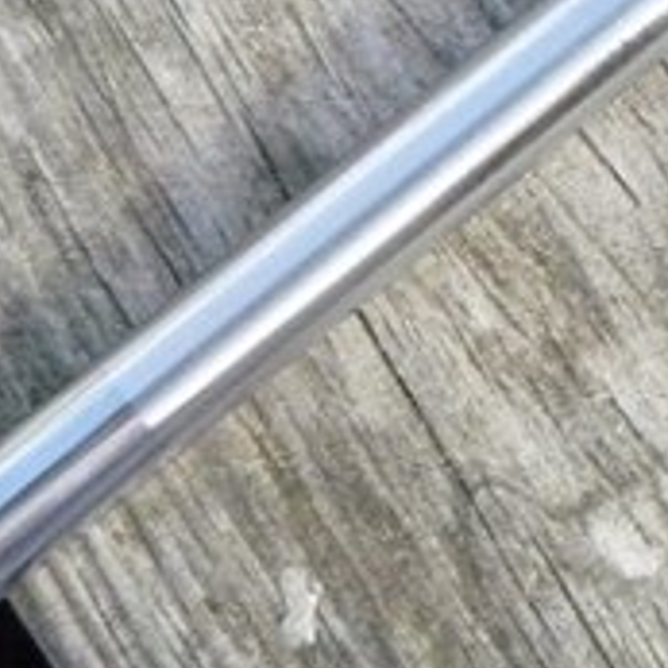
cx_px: 946
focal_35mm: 129
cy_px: -114
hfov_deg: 12.9
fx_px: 2816
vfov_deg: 13.2
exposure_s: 1/200
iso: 400
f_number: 5.6
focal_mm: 6
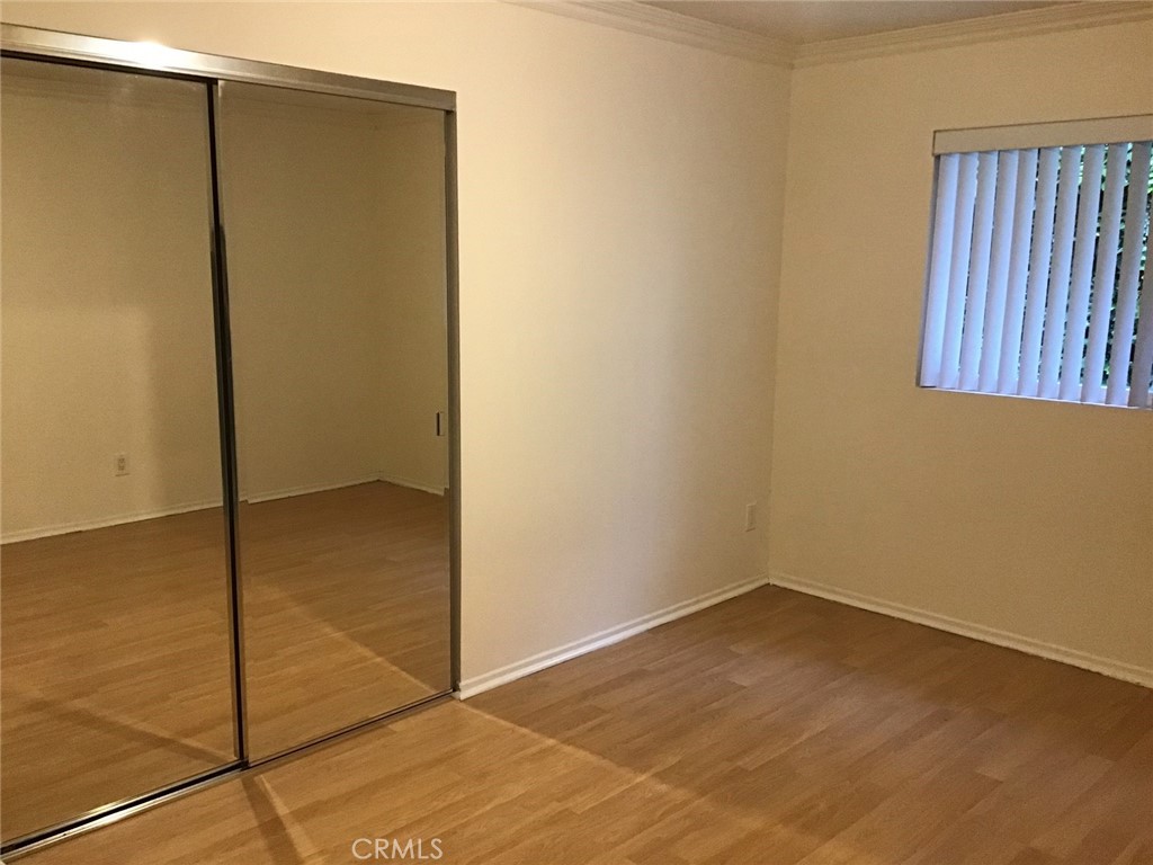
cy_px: 432
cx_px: 576
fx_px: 1033
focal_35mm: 31
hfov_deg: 58.4
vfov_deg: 45.4
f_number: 2.4
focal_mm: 3.3
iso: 160
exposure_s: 1/30
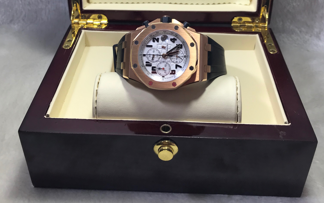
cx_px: 161
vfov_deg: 31.1
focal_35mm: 40
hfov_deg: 49.3
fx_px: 353
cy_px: 36
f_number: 1.8
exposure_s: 1/99
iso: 25
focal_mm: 3.99
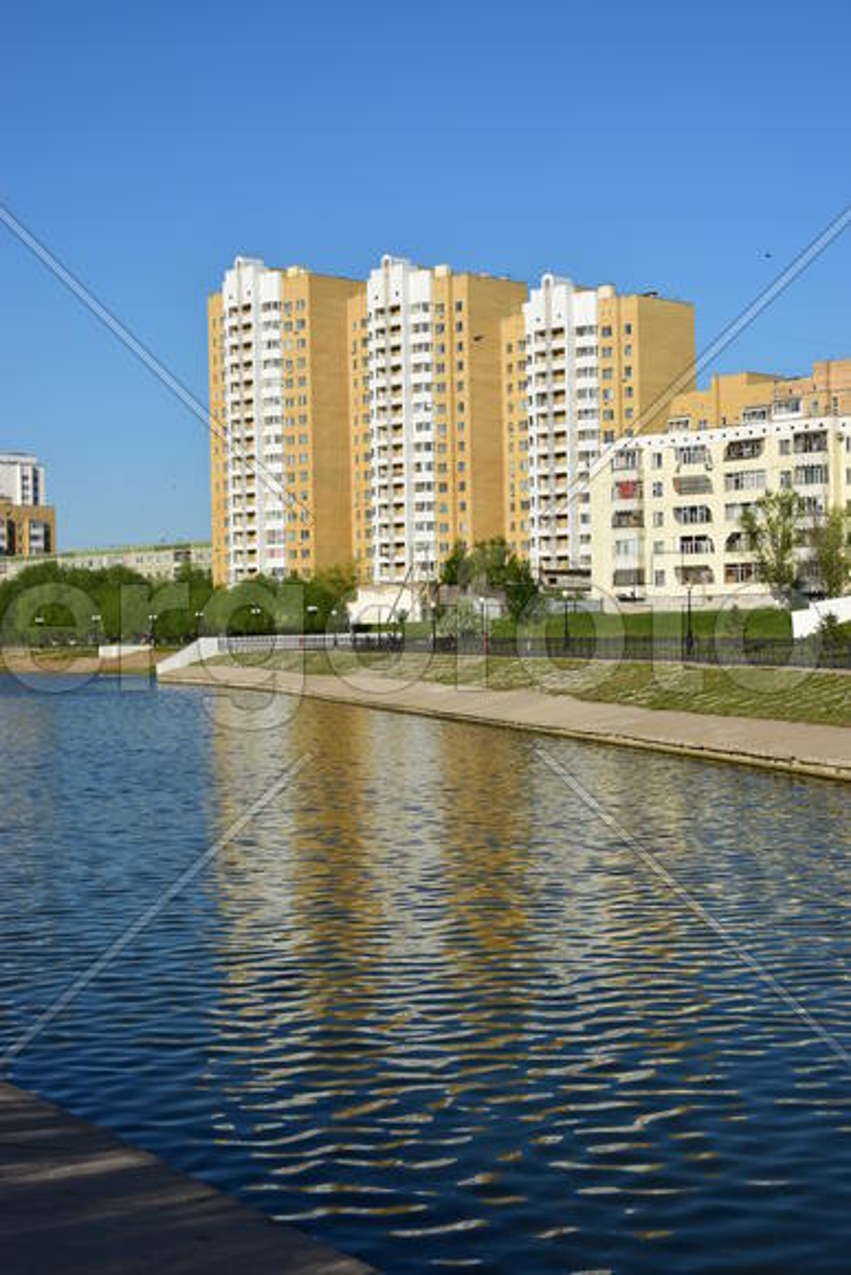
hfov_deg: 26.5
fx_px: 1807
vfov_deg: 38.9
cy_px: 638
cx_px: 426
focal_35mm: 51
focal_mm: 34
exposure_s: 1/320
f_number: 9
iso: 100
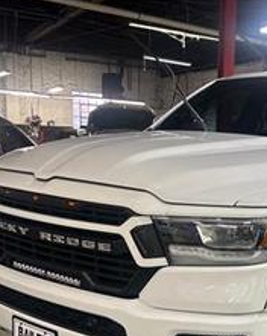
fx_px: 574
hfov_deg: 25.3
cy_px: 254
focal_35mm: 58
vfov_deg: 31.9
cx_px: 244
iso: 80
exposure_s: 1/60
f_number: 1.5
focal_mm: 5.7
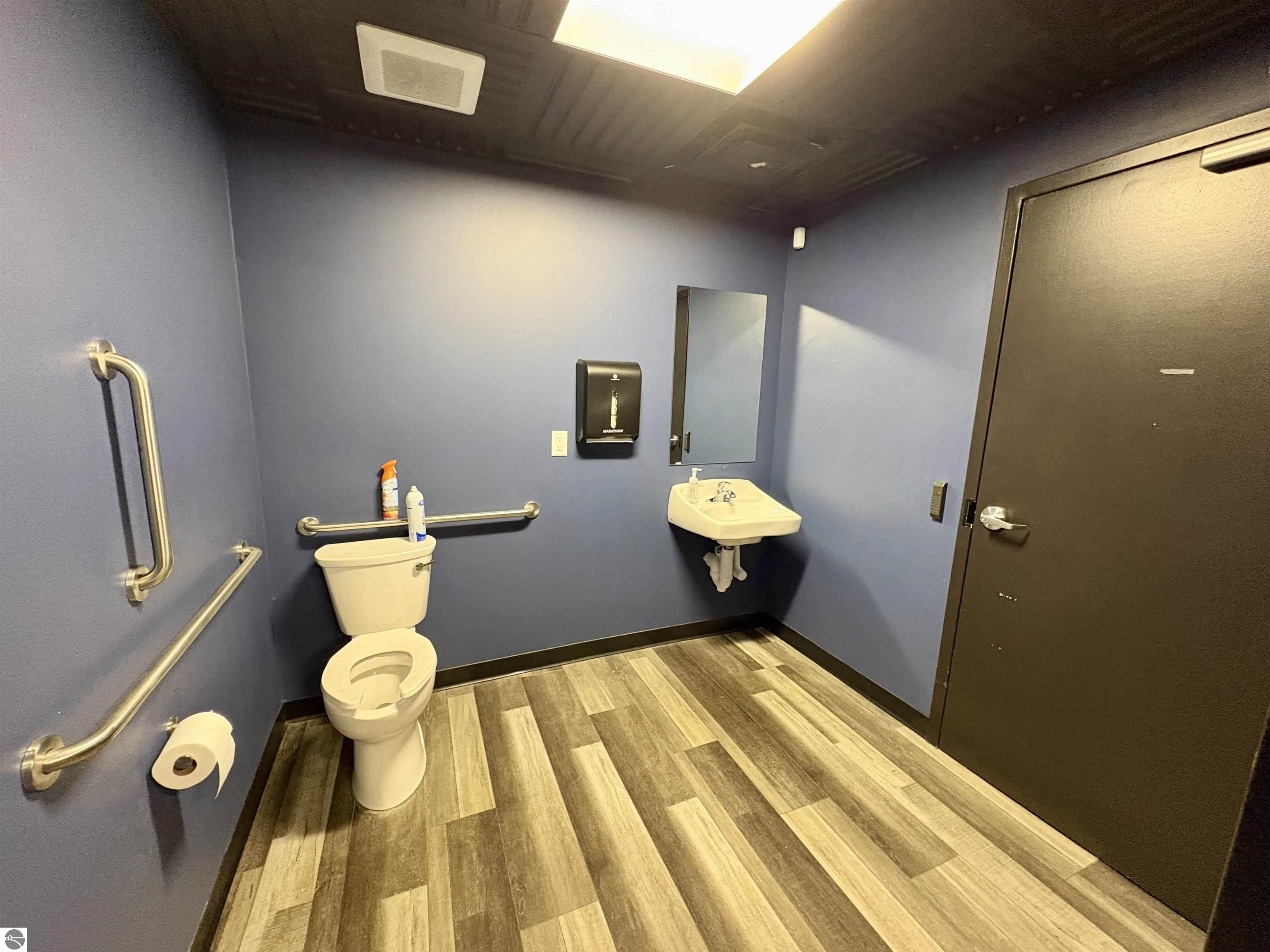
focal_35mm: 14
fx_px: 514
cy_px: 476
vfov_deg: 85.7
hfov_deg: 102.1
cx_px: 635
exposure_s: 1/41
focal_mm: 2.22
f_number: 2.2
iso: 640
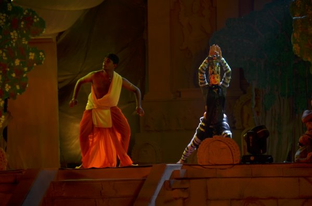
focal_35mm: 255
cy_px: 103
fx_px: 2205
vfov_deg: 5.4
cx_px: 156
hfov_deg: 8.1
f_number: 5.6
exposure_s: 1/100
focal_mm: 170
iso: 320
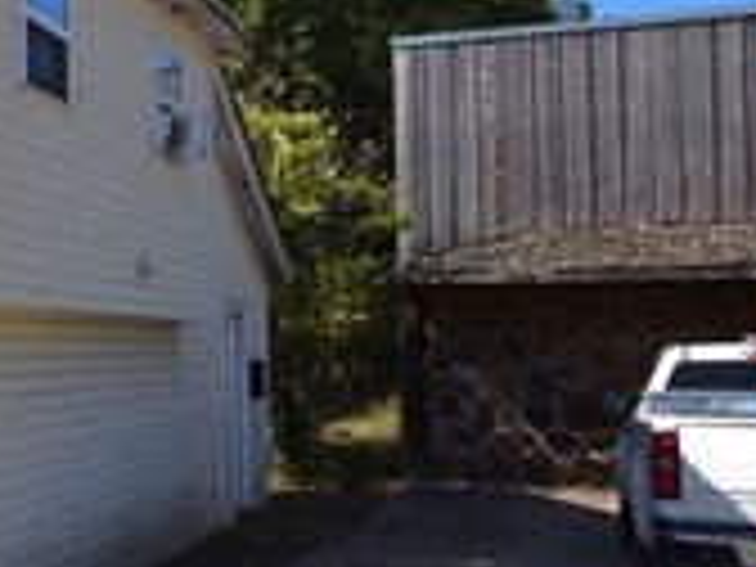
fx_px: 1310
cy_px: 241
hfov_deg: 27.2
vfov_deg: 24.4
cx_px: -216
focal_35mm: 60
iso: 200
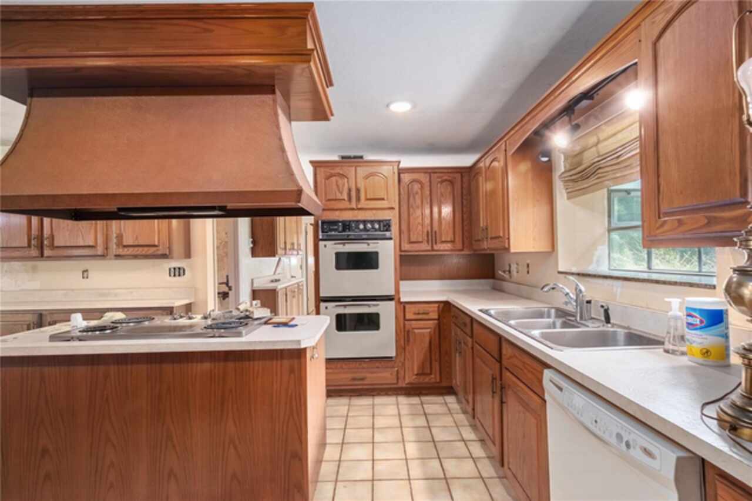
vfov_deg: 72.0
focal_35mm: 16
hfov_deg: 95.0
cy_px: 250
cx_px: 376
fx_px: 344
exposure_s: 2.5
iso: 250
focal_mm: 11
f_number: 9
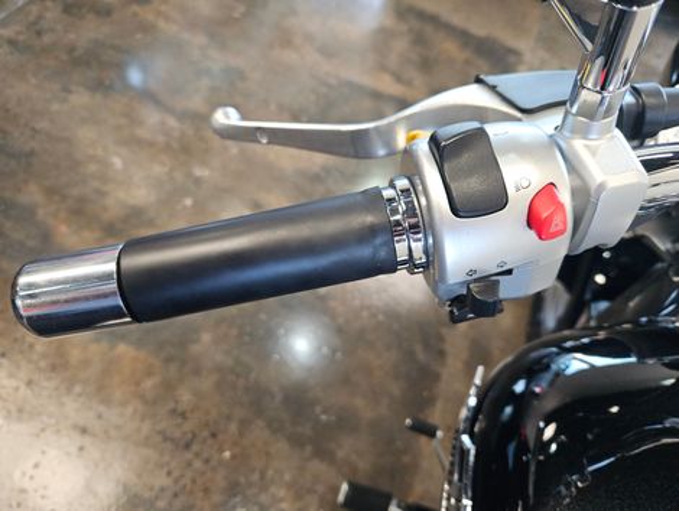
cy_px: 256
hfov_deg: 73.8
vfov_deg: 59.0
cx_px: 340
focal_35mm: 23
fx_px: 452
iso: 200
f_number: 1.8
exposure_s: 1/120
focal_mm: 5.4
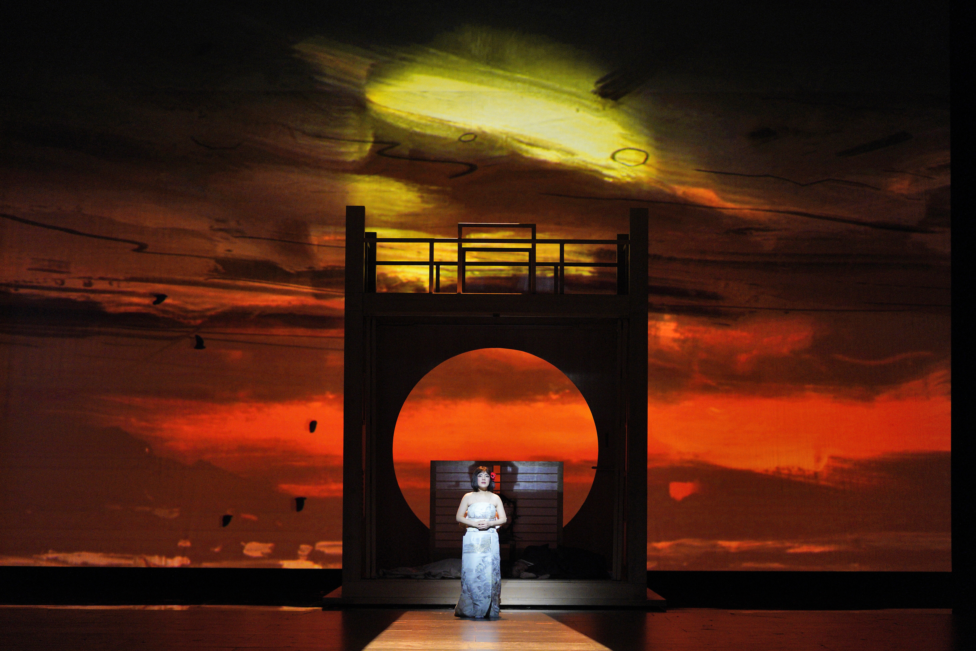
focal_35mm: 97
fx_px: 2630
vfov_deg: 14.1
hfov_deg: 21.0
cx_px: 488
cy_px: 326
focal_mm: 97
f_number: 2.8
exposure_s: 1/80
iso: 4000
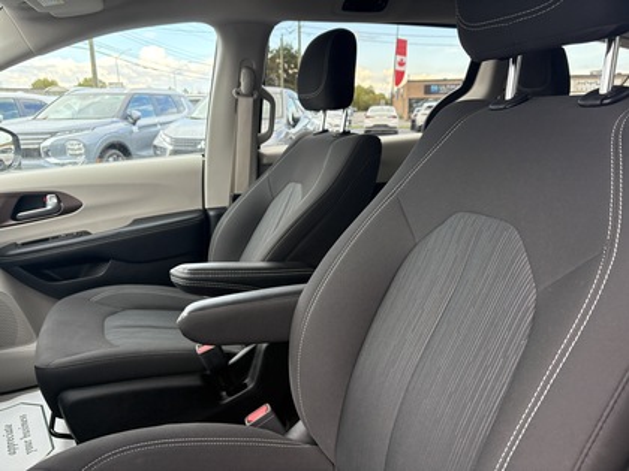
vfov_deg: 53.1
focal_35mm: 26
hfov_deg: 67.3
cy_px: 236
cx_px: 314
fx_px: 472
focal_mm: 5.96
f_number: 1.6
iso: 100
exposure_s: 1/183
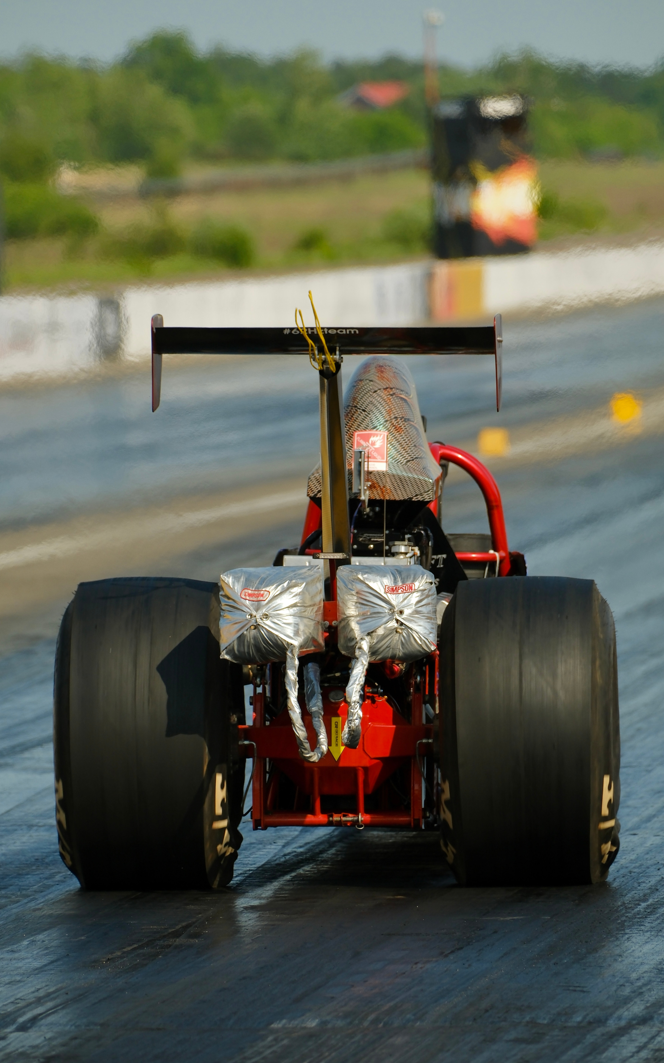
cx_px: 334
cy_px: 532
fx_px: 12828
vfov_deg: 4.7
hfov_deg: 3.0
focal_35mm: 443
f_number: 6.4
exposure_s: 1/1100
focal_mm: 289
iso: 160
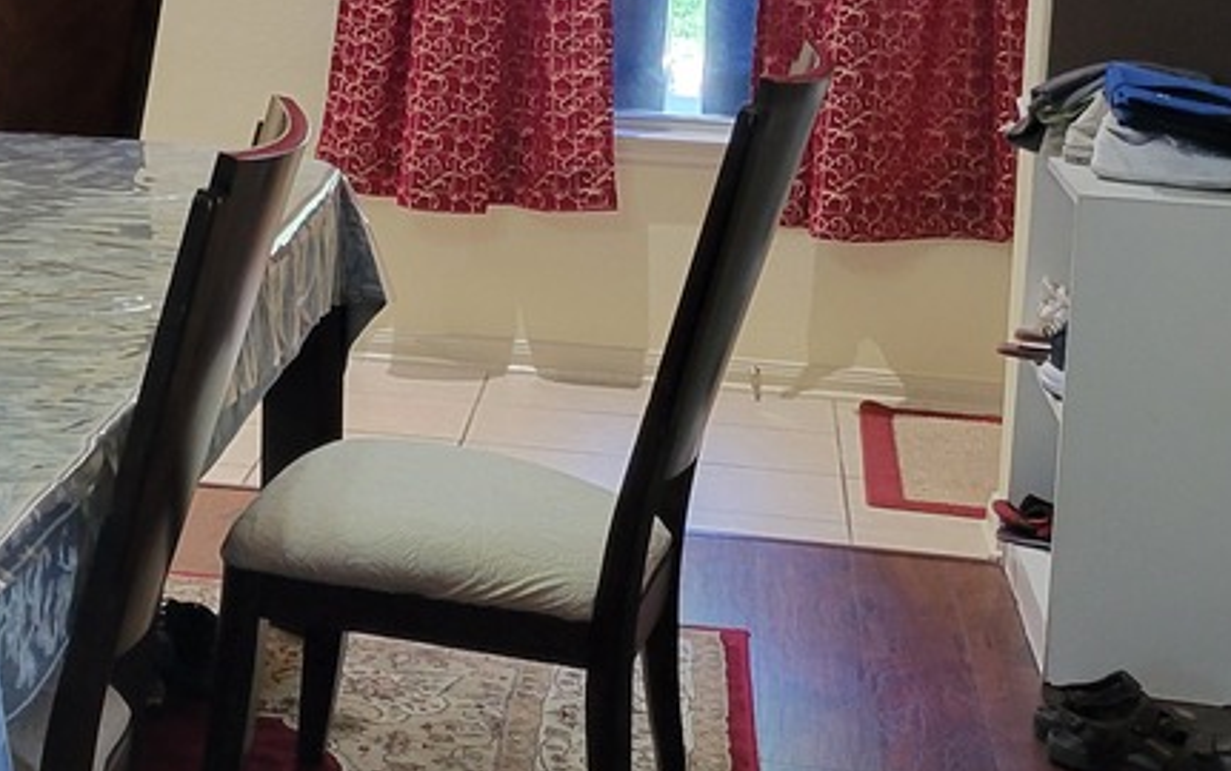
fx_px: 3088
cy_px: -34
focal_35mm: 92
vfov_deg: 14.0
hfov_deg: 21.4
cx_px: -129
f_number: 1.8
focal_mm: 5.4
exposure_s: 1/40
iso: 200
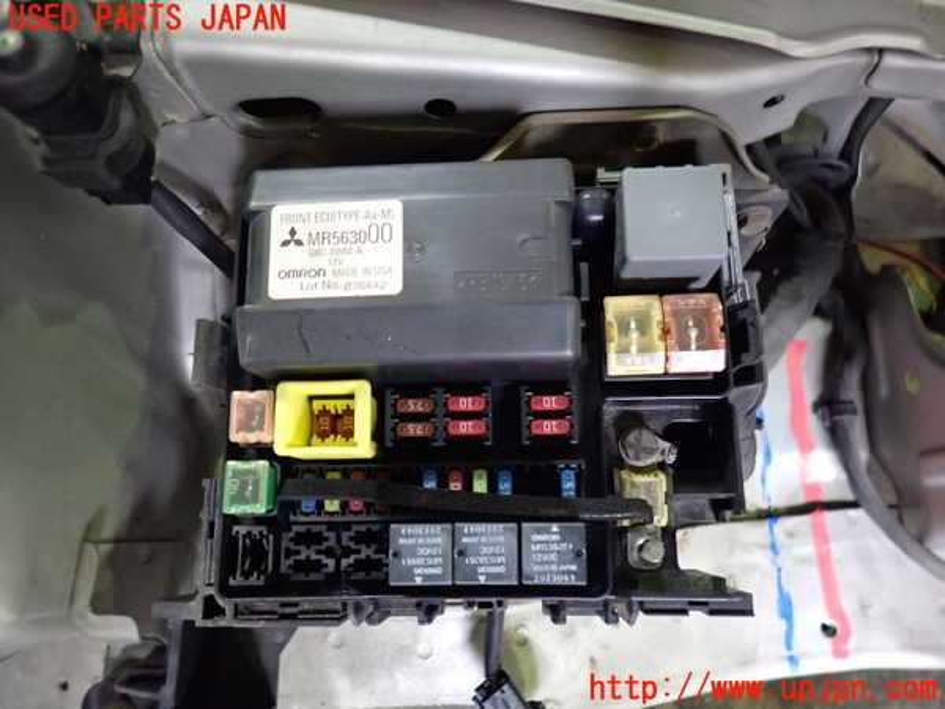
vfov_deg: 54.9
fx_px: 682
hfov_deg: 69.4
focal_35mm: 25
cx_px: 472
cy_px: 354
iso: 500
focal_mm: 4.5
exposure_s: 1/30
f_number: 2
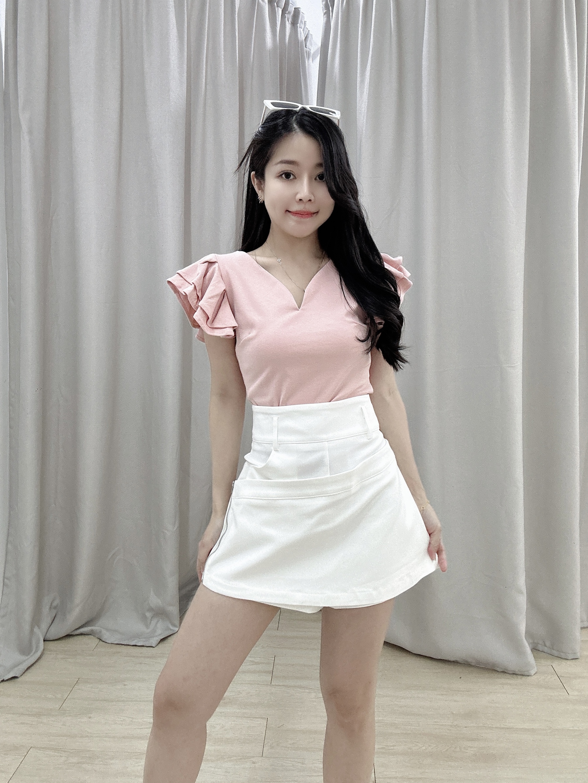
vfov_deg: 73.9
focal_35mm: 23
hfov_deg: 58.9
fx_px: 521
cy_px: 392
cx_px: 294
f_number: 1.9
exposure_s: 1/50
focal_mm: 2.69
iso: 125
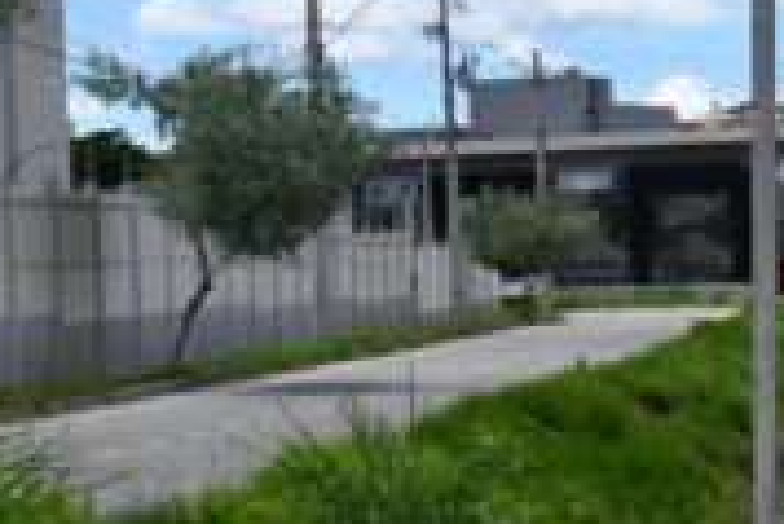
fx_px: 3313
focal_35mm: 152
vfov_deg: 9.0
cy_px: 222
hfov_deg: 13.0
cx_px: 1039
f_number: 9
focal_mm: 30
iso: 100
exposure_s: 1/320
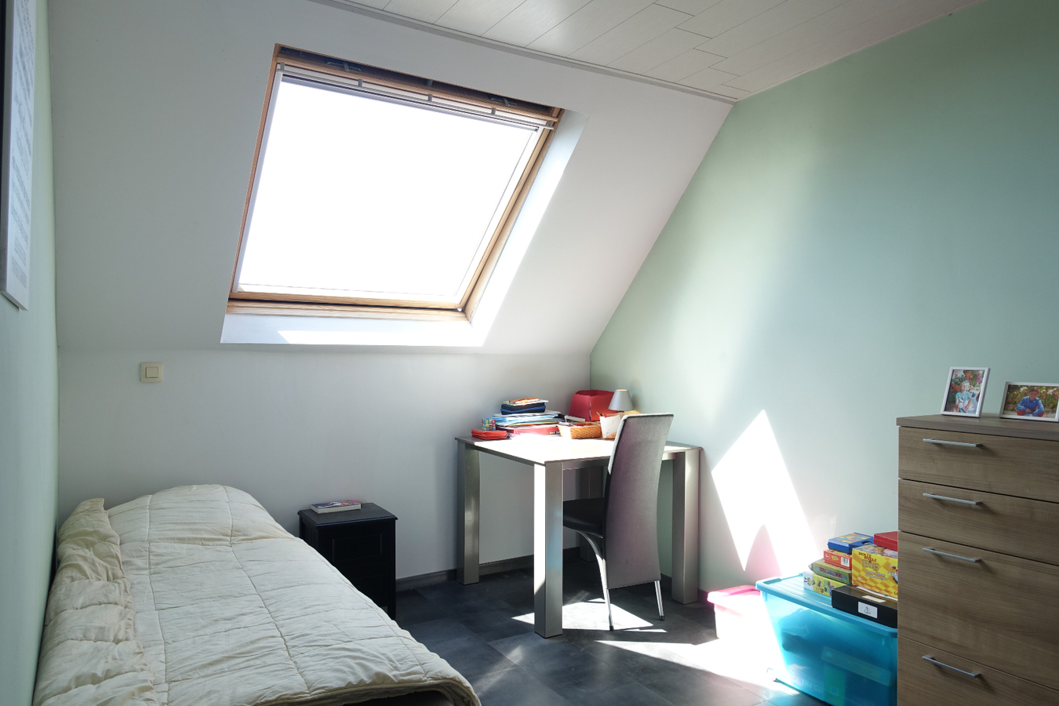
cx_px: 530
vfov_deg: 53.1
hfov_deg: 73.7
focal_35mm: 24
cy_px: 353
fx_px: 706
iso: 125
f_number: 3.5
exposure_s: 1/80
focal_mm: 8.8
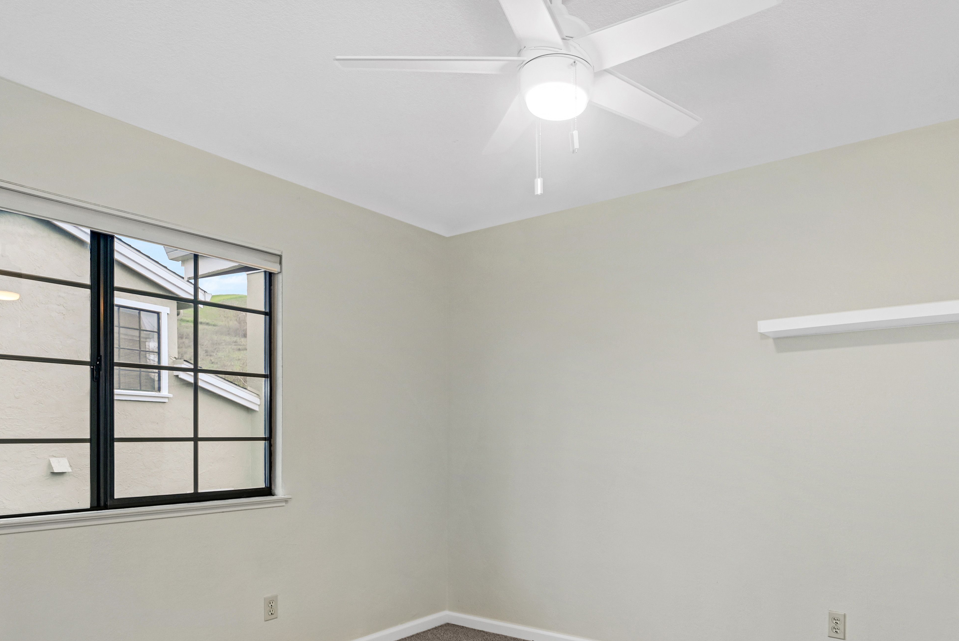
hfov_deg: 78.2
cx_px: 538
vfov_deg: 55.9
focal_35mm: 22
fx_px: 587
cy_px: 436
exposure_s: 1/15
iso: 320
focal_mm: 14
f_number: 9
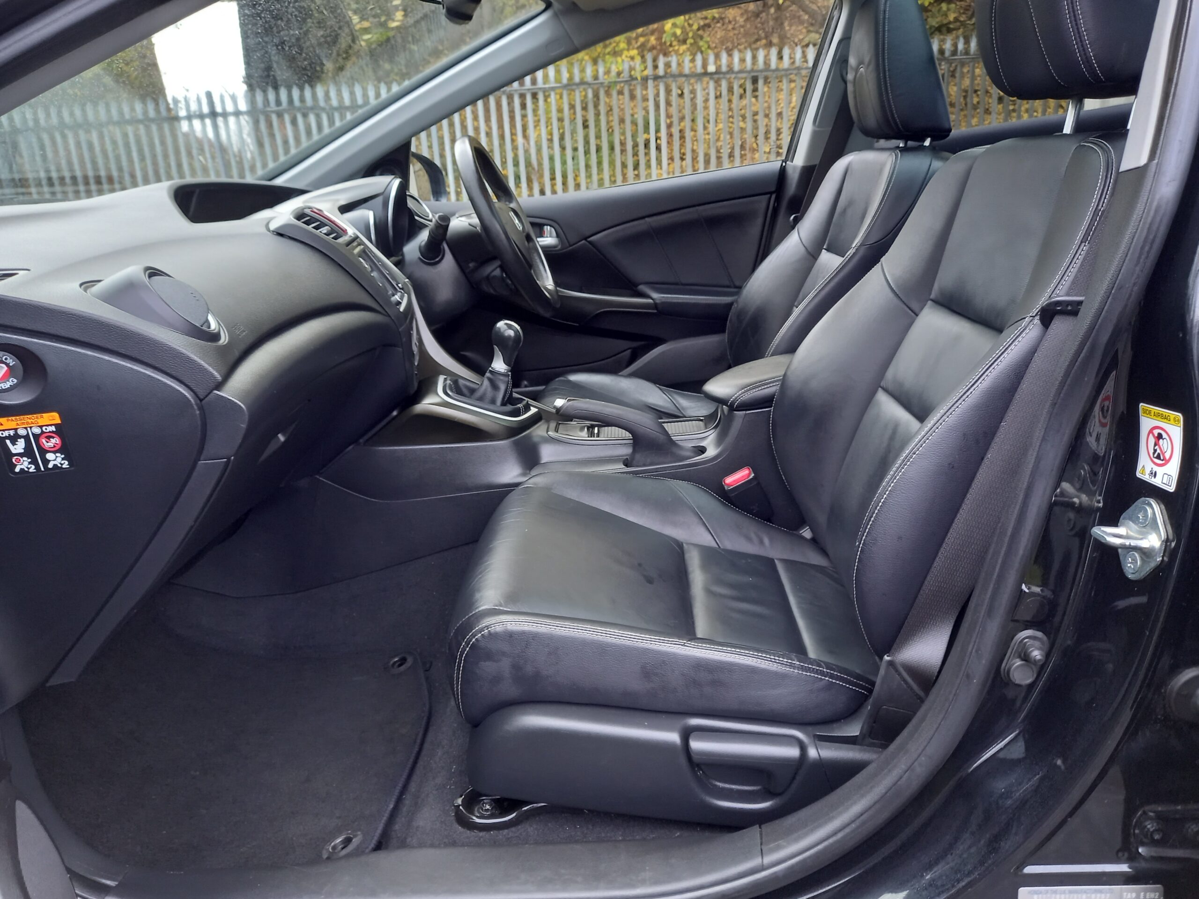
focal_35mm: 25
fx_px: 866
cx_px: 600
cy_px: 450
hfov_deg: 69.4
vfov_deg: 54.9
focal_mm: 4.6
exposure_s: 1/40
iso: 200
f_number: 2
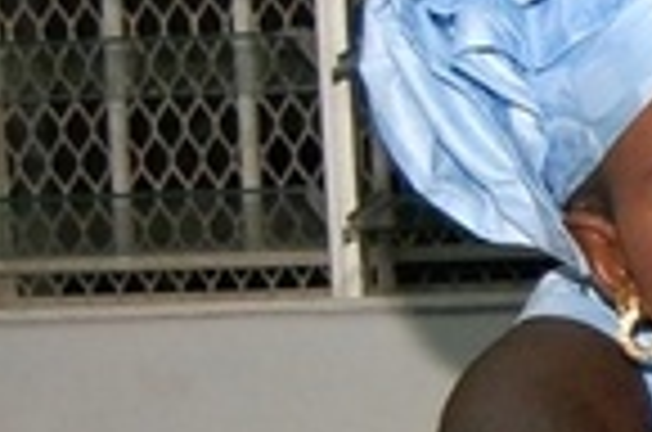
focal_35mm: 212
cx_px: 1434
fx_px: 3831
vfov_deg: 6.4
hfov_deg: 9.0
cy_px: 340
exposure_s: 1/60
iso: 1600
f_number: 4.5
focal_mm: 32
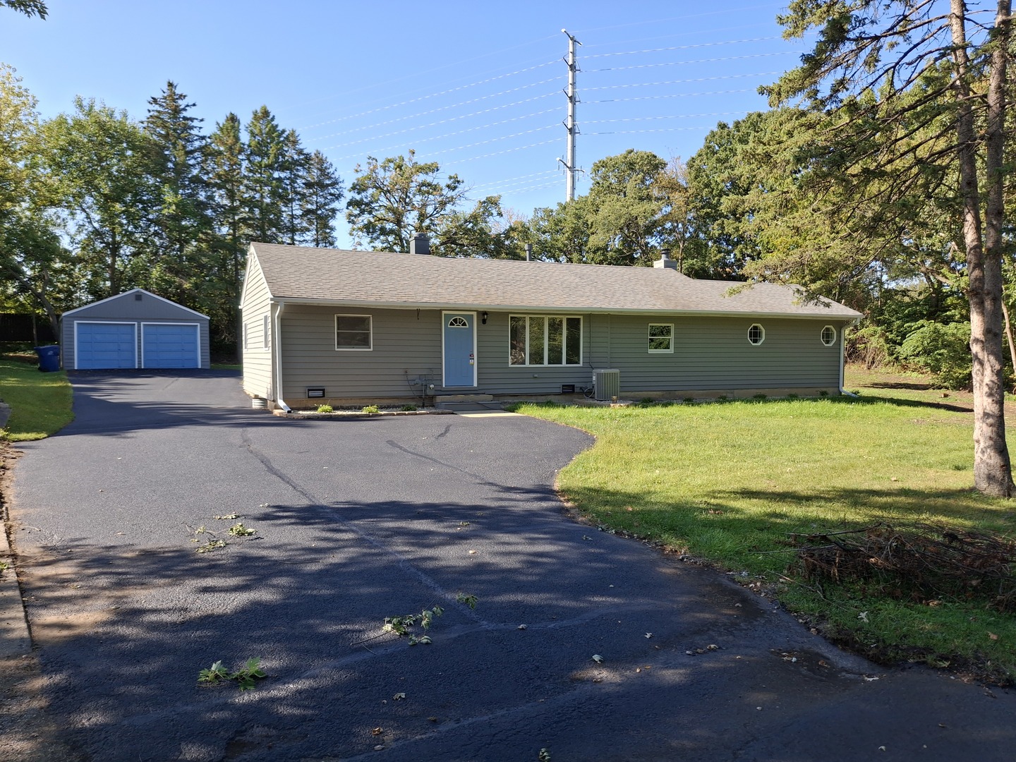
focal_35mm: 25
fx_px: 734
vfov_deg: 54.9
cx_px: 508
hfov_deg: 69.4
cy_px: 381
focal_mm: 4.69
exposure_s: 1/854
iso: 32
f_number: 1.8
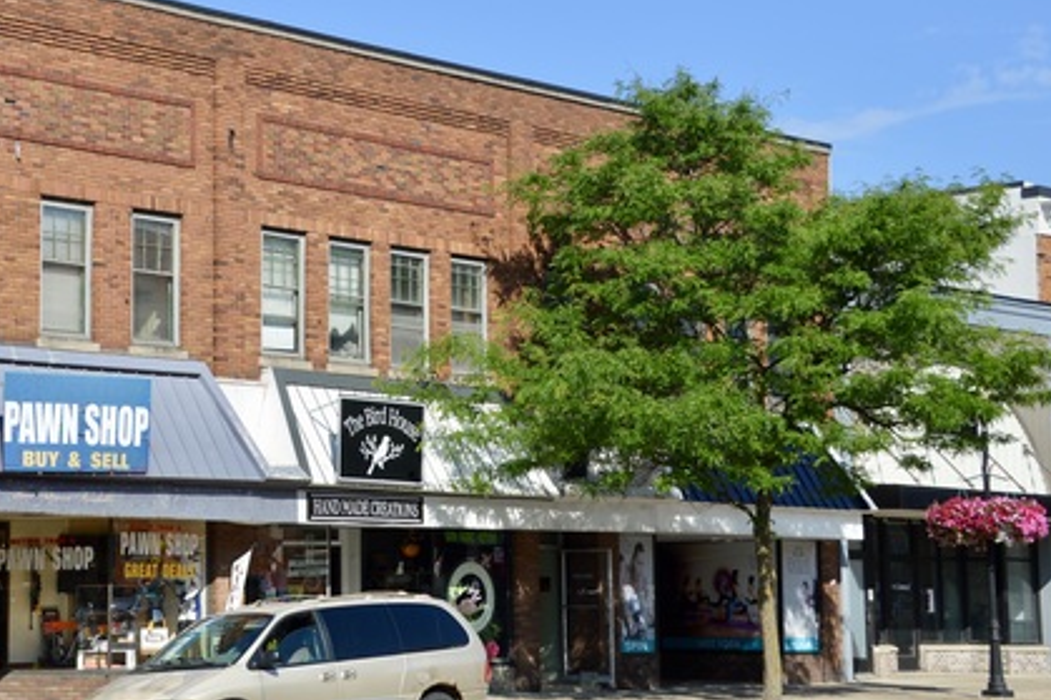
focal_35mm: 87
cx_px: 291
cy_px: 273
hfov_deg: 23.2
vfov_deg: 15.7
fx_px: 2539
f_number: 8
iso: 100
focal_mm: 38
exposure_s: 1/250
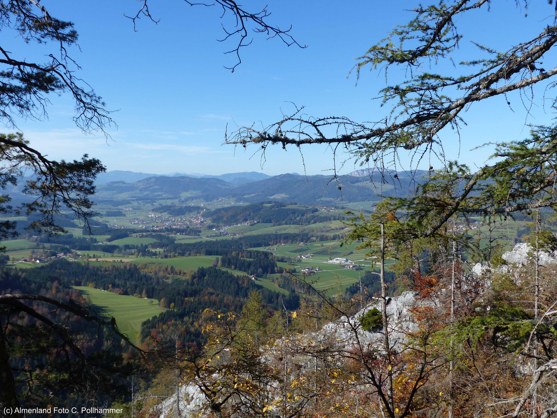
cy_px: 209
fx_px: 579
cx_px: 278
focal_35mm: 36
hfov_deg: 51.4
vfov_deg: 39.7
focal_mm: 6.4
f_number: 4
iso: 100
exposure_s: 1/800
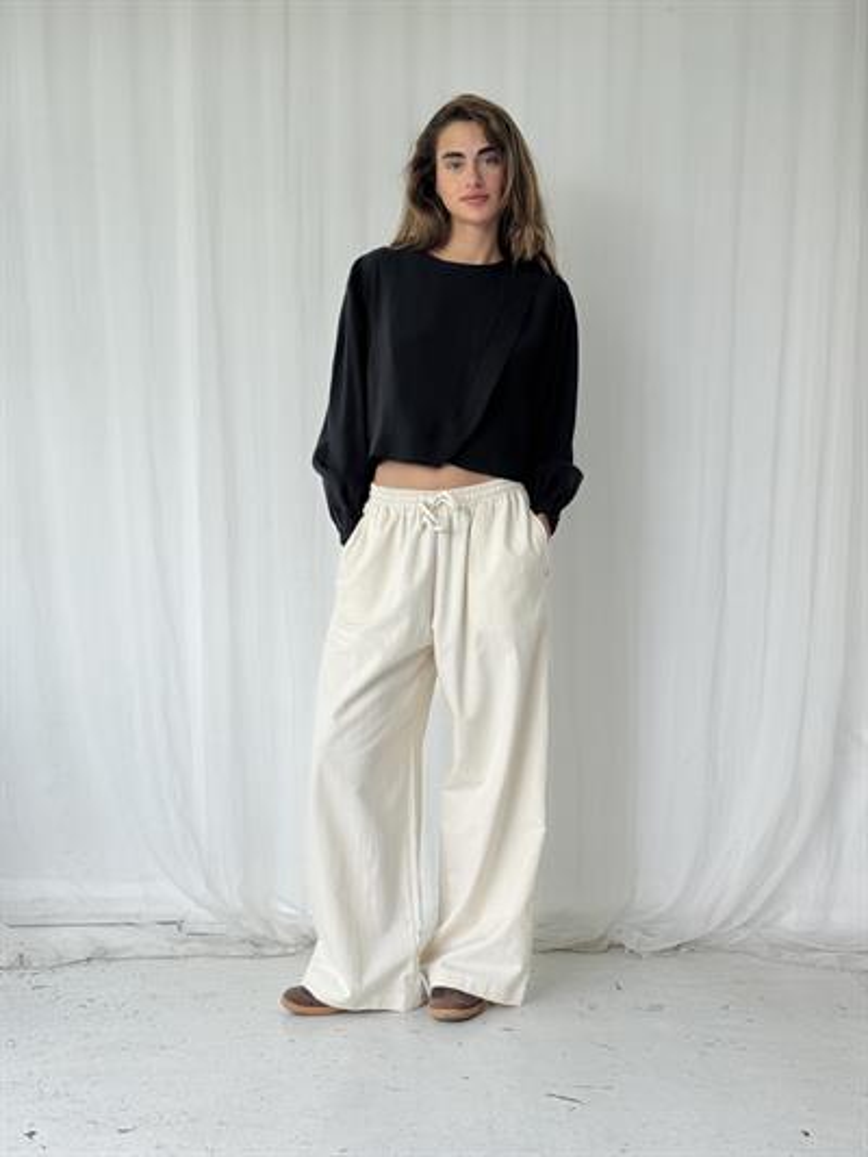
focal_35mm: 48
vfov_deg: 39.6
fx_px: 1604
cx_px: 434
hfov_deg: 30.3
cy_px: 578
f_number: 1.78
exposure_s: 1/244
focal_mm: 6.76
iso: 64
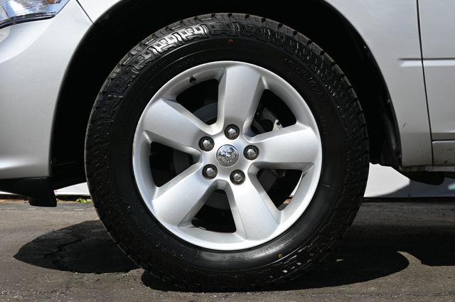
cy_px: 151
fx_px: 644
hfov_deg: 38.9
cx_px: 228
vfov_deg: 26.4
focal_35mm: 51
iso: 100
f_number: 6.3
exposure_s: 1/320
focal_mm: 34
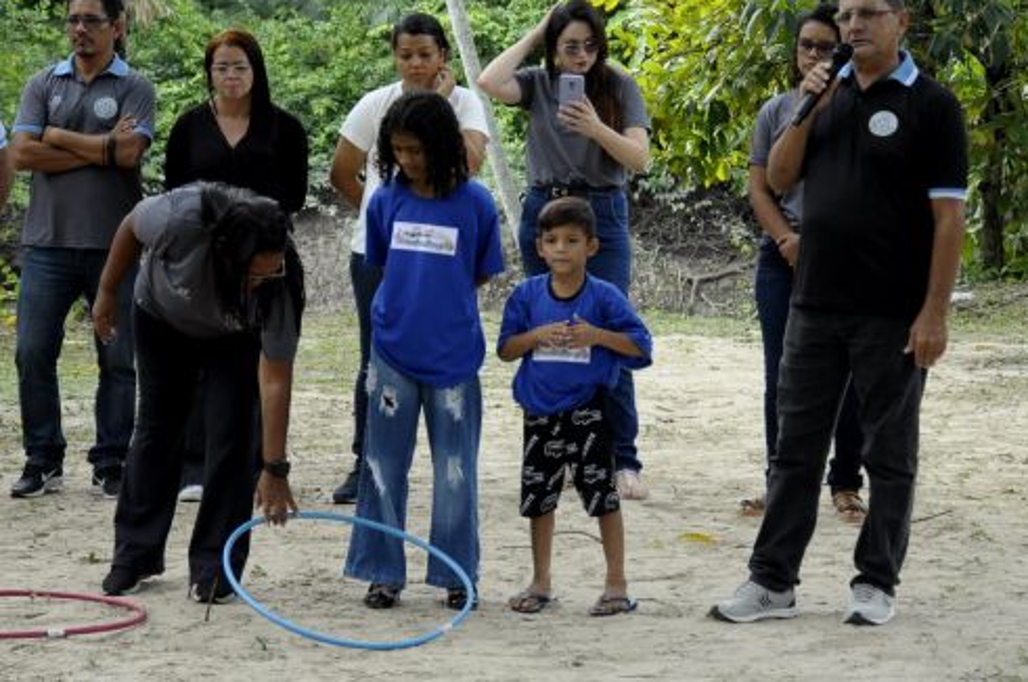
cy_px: 235
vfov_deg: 10.0
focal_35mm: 137
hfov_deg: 15.0
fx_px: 3907
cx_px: 569
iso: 640
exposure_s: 1/400
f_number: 5
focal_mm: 56
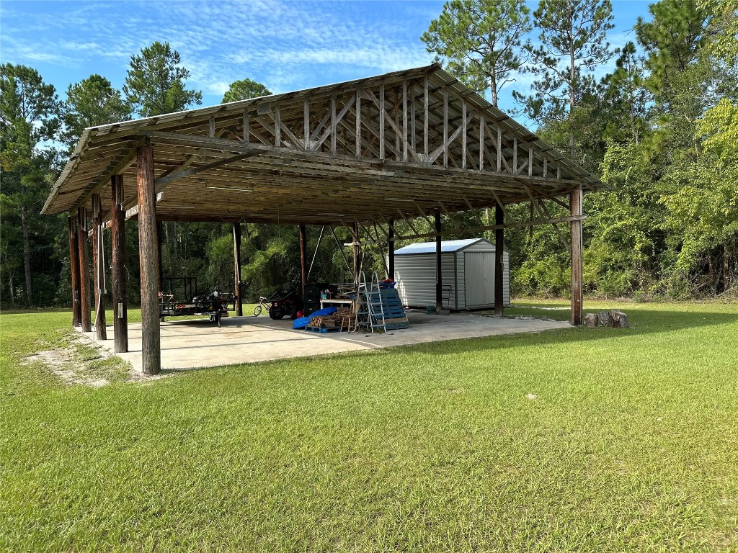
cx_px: 369
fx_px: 512
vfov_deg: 56.8
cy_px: 276
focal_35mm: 24
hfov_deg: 71.6
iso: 80
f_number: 1.78
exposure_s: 1/1721
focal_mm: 6.86
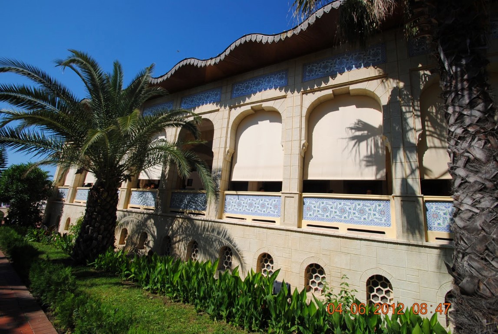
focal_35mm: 15
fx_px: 208
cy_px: 167
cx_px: 249
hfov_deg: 100.3
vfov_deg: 77.5
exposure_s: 1/320
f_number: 9
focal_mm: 10
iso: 100
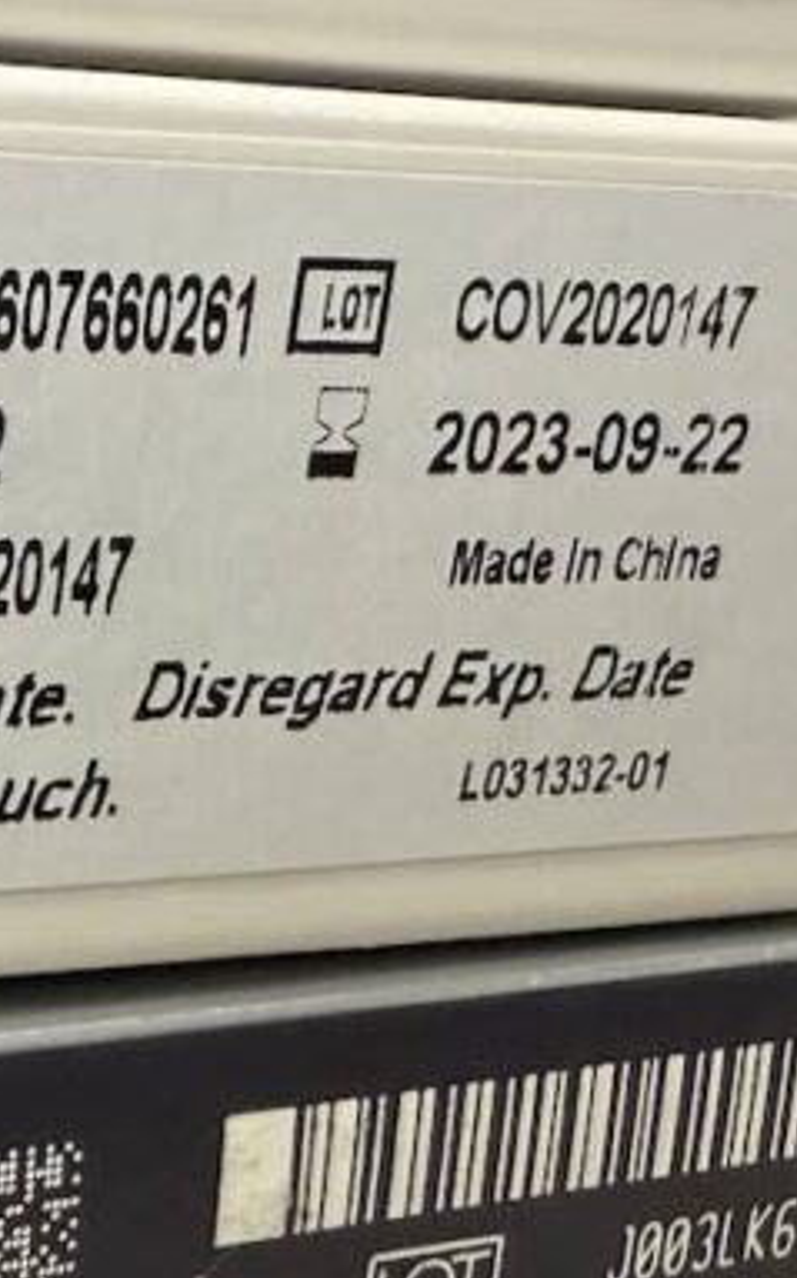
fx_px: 2366
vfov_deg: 29.4
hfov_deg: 17.3
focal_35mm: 68
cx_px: -397
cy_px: 1064
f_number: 2.2
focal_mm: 2.22
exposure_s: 1/120
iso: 320
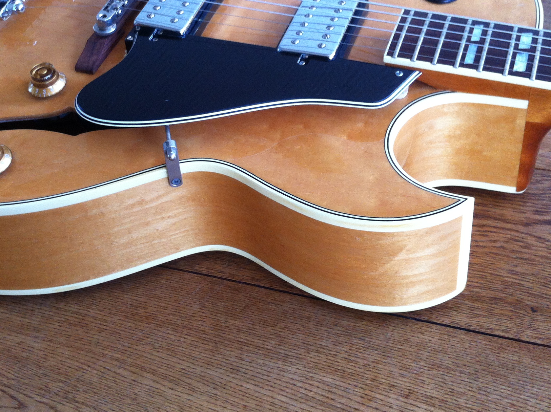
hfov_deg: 35.5
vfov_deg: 26.8
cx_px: 228
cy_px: 138
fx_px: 858
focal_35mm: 54
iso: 125
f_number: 2.8
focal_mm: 3.85
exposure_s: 1/17
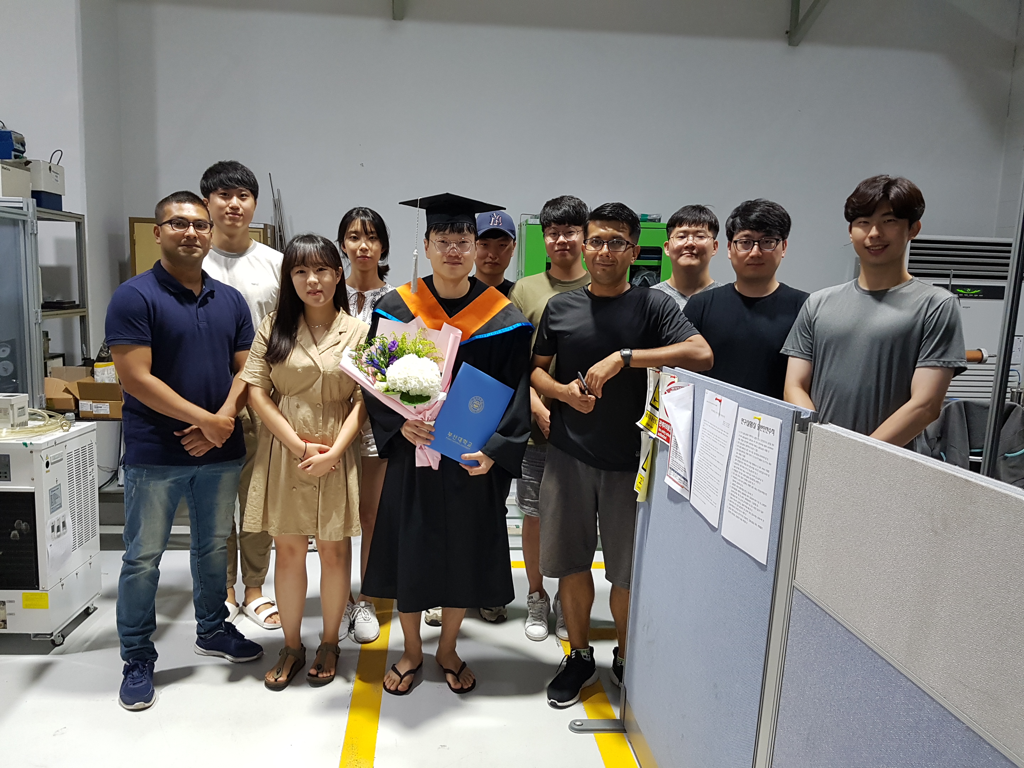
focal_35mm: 26
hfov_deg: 67.3
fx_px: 769
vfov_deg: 53.1
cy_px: 384
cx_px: 512
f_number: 1.7
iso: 160
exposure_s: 1/60
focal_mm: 4.2
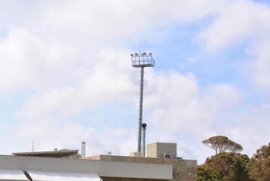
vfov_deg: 15.9
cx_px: 83
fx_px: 638
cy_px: 163
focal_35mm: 85
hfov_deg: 23.7
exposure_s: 1/250
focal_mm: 22
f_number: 8
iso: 100
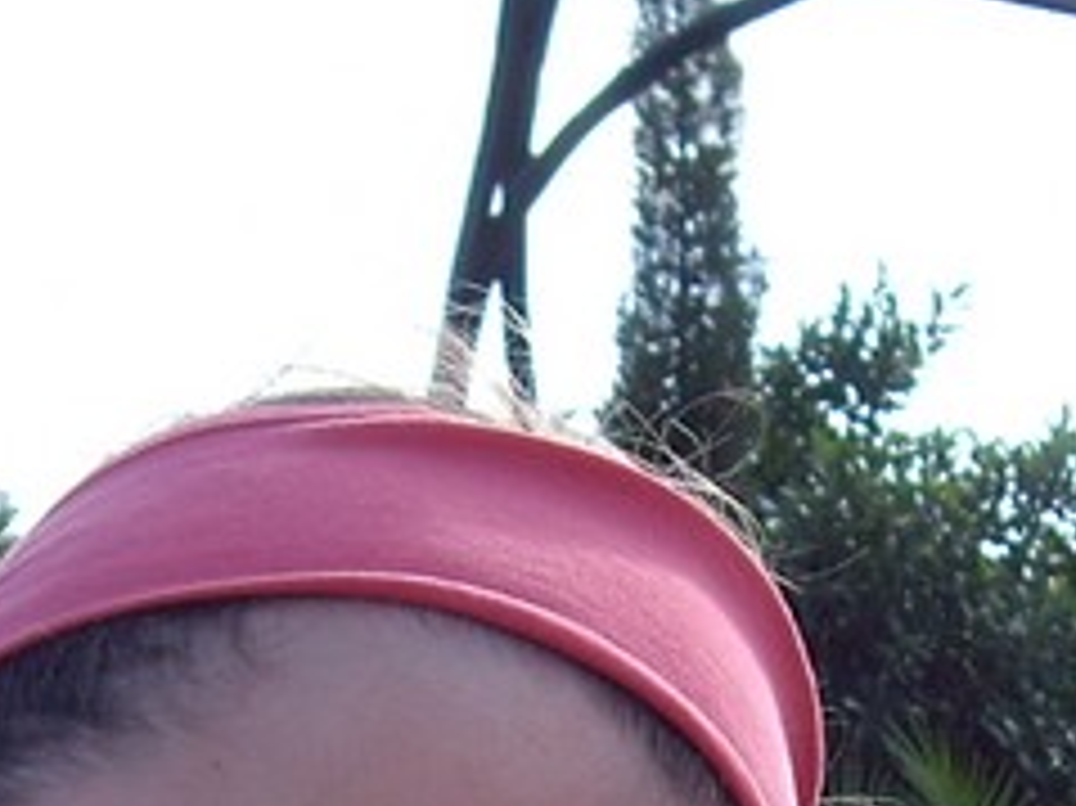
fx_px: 5064
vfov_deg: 9.0
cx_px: 545
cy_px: 1045
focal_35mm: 163
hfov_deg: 12.1
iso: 64
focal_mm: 6.2
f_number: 4.3
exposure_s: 1/640
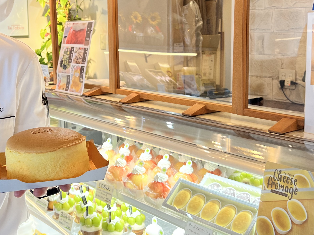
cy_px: 88
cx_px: 103
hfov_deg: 34.0
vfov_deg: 26.0
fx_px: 508
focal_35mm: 56
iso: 64
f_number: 1.5
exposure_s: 1/147
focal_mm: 5.7
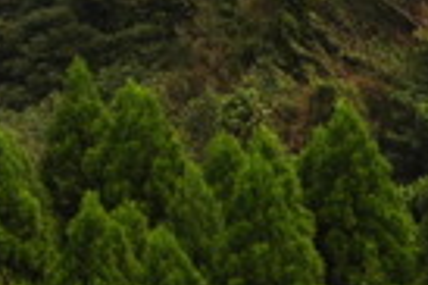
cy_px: -617
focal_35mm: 313
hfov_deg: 6.0
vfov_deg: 4.2
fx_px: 3717
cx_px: -947
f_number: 10
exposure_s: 1/320
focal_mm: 28
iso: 200
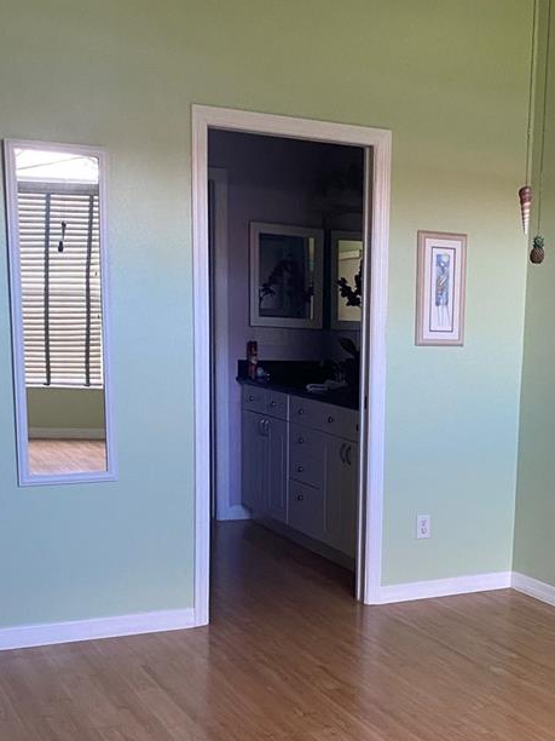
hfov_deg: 27.7
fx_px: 1090
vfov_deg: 37.0
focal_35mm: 51
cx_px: 479
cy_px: 510
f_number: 1.8
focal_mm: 4.25
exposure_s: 1/60
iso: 320
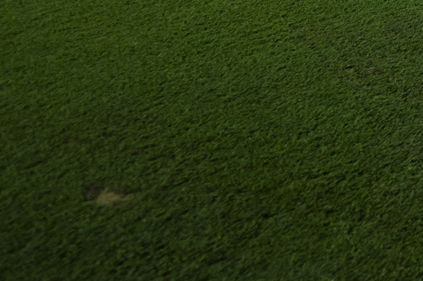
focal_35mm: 87
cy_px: -285
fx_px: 1022
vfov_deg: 13.4
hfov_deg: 17.8
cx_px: 797
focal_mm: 21.5
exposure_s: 1/40
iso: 1000
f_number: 2.8
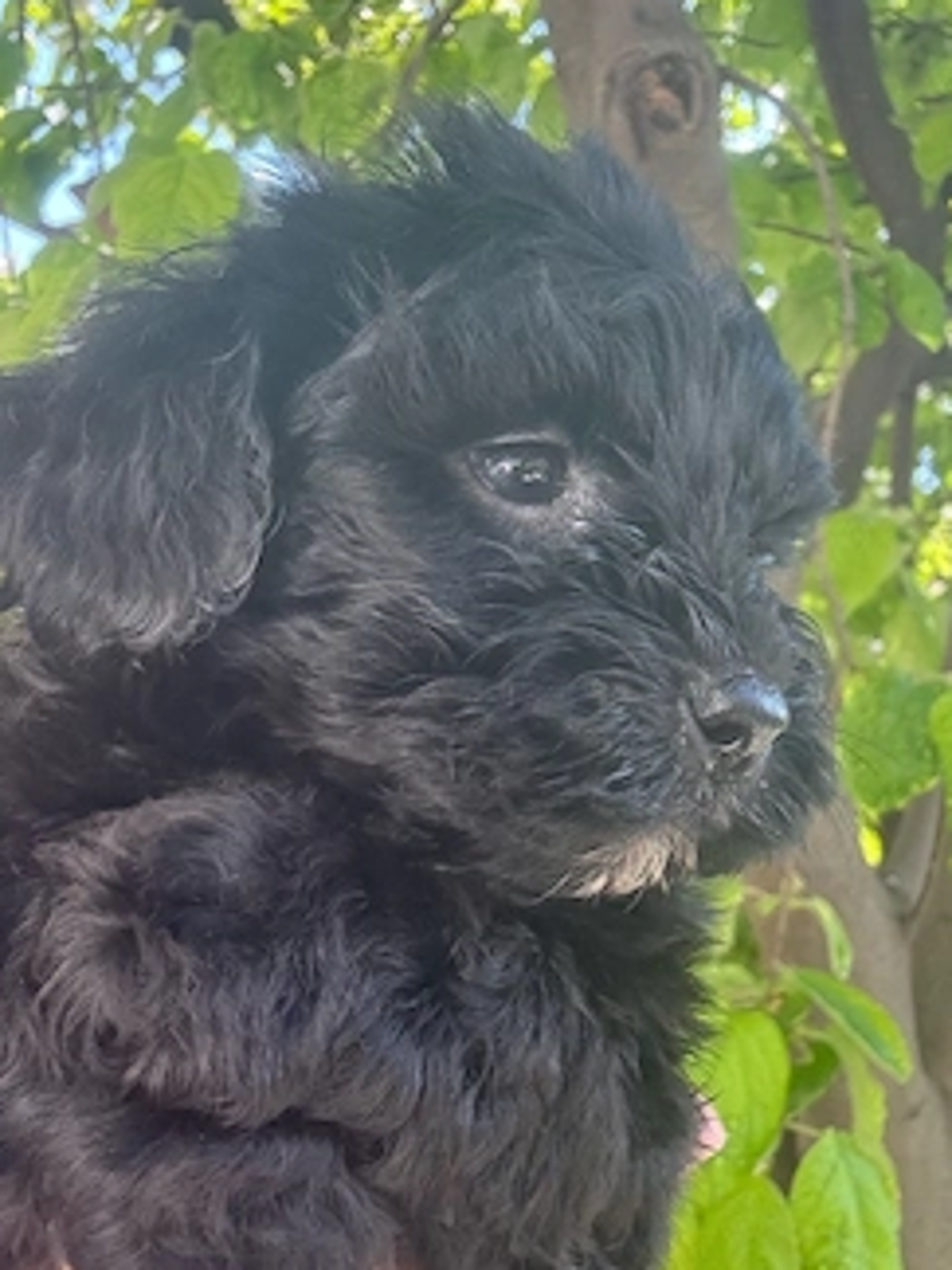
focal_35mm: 37
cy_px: 659
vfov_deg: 50.1
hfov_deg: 38.6
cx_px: 521
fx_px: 1357
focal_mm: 2.69
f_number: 1.9
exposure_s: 1/122
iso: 40
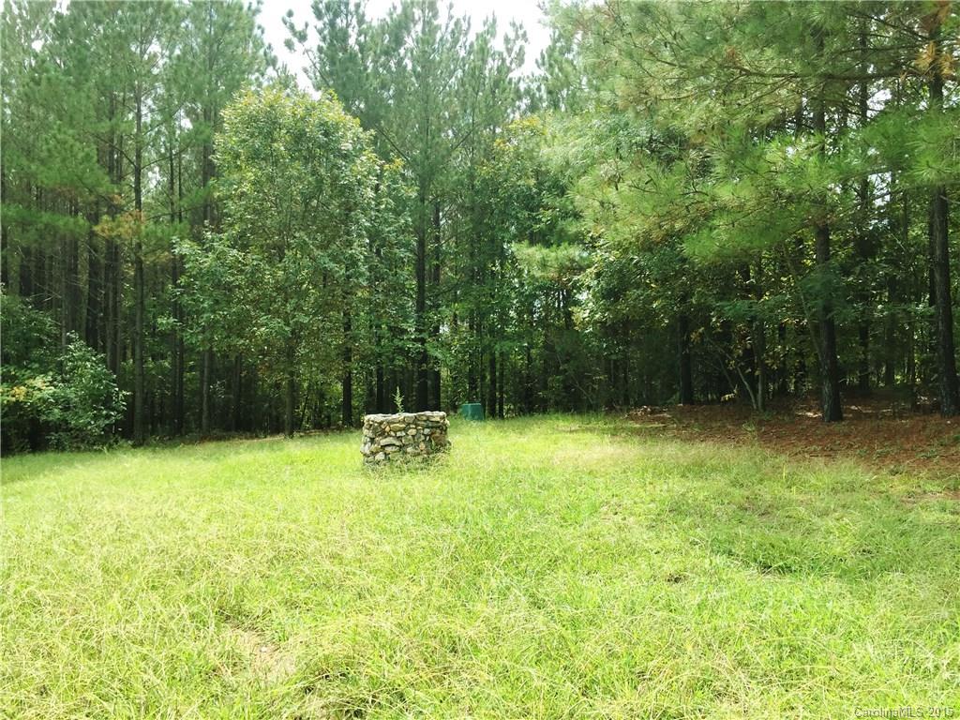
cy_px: 360
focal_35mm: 29
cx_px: 480
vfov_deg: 48.2
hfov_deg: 61.7
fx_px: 804
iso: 32
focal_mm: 4.15
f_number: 2.2
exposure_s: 1/732
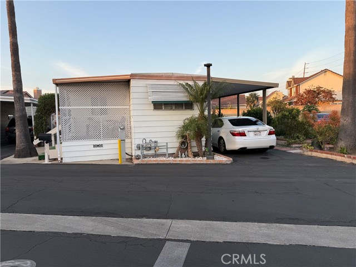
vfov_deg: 56.8
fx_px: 247
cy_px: 134
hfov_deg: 71.6
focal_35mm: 24
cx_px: 178
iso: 80
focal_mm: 6.76
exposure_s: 1/649
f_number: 1.78
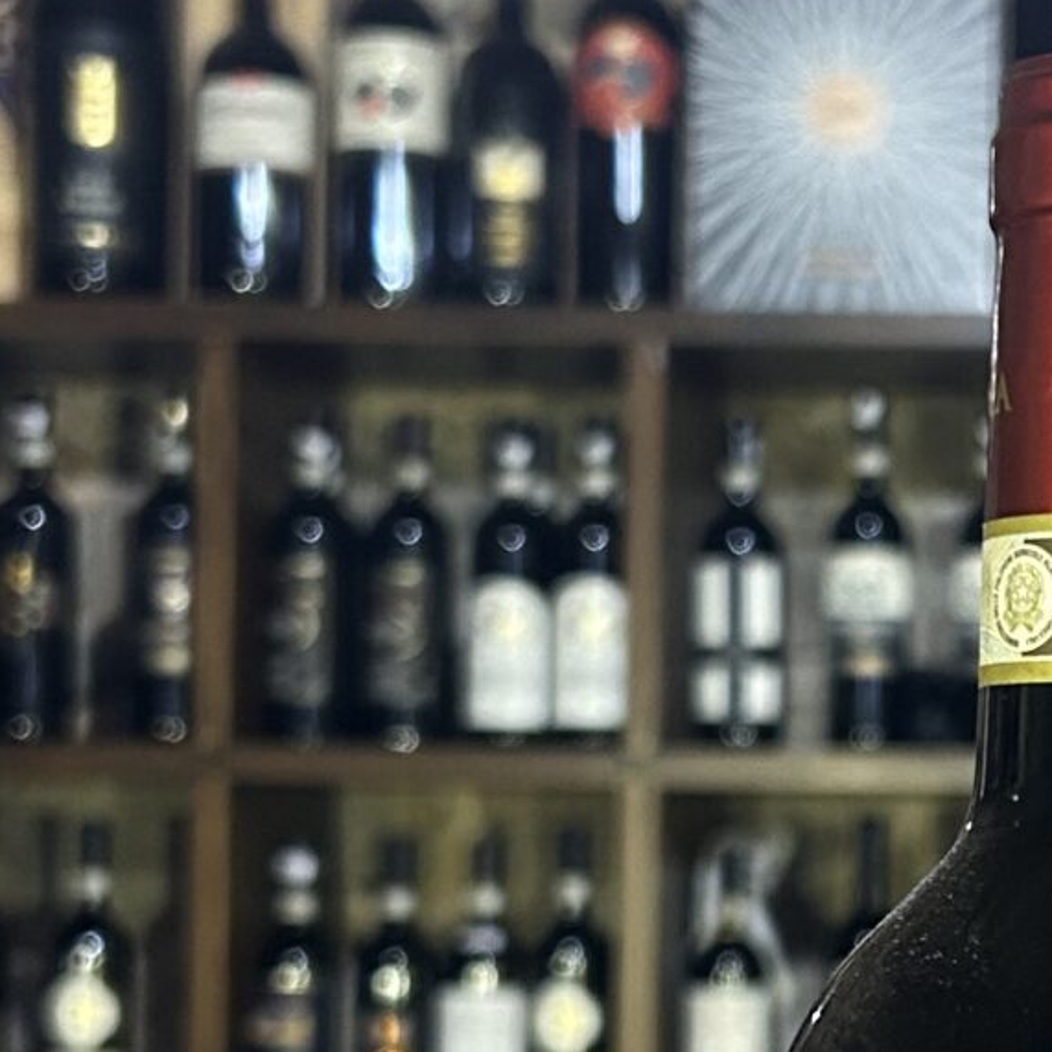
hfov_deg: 16.3
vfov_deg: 16.8
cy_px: 835
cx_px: 1205
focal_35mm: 103
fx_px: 3541
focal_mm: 5.7
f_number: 1.5
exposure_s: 1/33
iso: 400
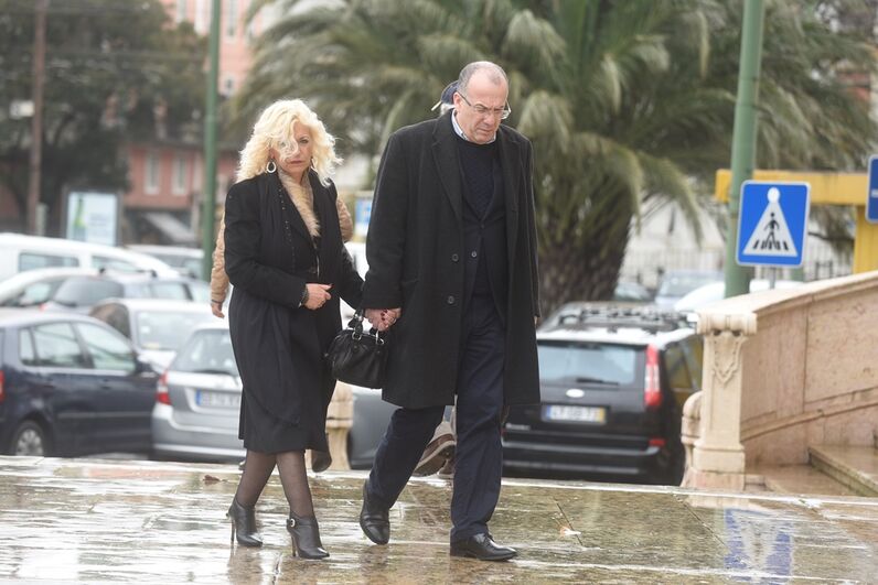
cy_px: 292
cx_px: 439
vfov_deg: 9.2
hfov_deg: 13.7
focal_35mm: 150
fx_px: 3659
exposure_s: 1/400
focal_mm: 150
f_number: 4.5
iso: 250
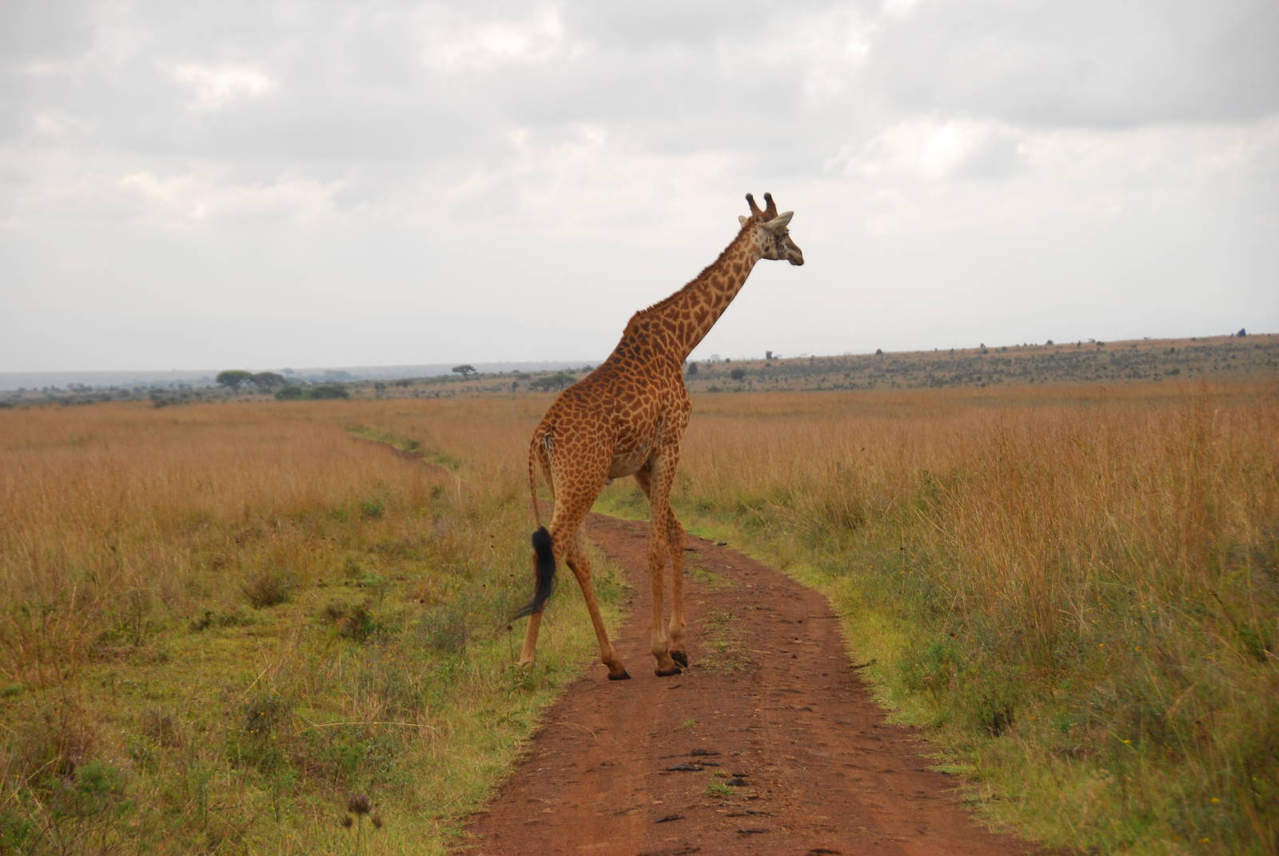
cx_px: 640
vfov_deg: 11.2
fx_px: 4375
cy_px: 428
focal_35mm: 123
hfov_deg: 16.6
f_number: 5.3
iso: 320
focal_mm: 82
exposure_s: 1/1000
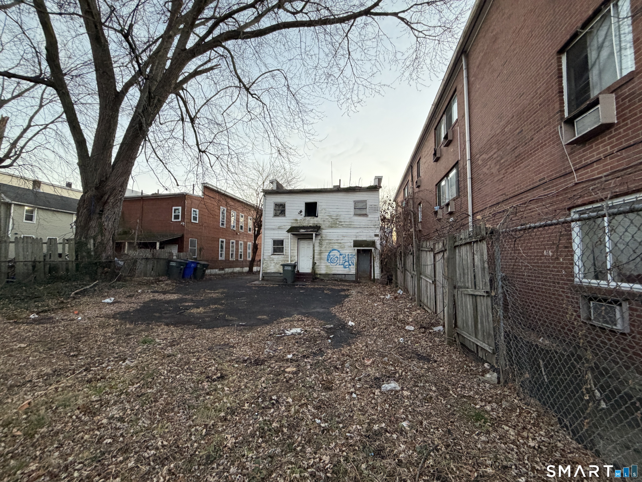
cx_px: 321
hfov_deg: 102.1
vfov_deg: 85.7
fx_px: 260
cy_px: 241
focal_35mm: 14
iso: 320
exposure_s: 1/121
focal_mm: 2.22
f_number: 2.2
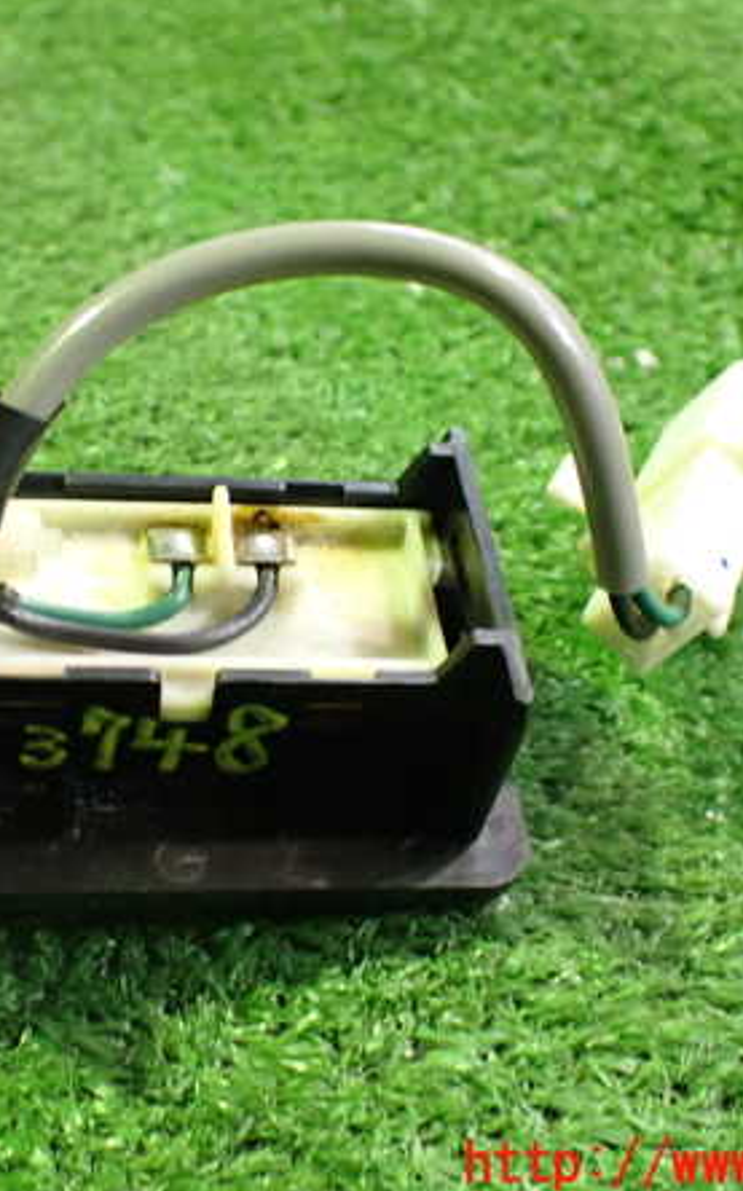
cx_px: 266
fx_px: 1395
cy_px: 596
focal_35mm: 43
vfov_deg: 46.2
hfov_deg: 29.7
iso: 800
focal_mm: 5.4
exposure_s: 1/30
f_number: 2.3
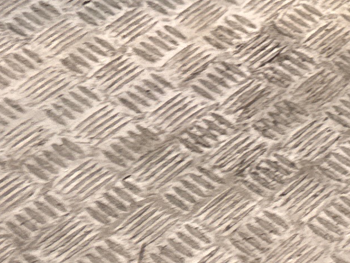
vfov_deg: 8.3
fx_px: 1567
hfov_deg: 9.7
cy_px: -489
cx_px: 1053
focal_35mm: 155
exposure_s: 1/100
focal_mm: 6.76
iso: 100
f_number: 1.78
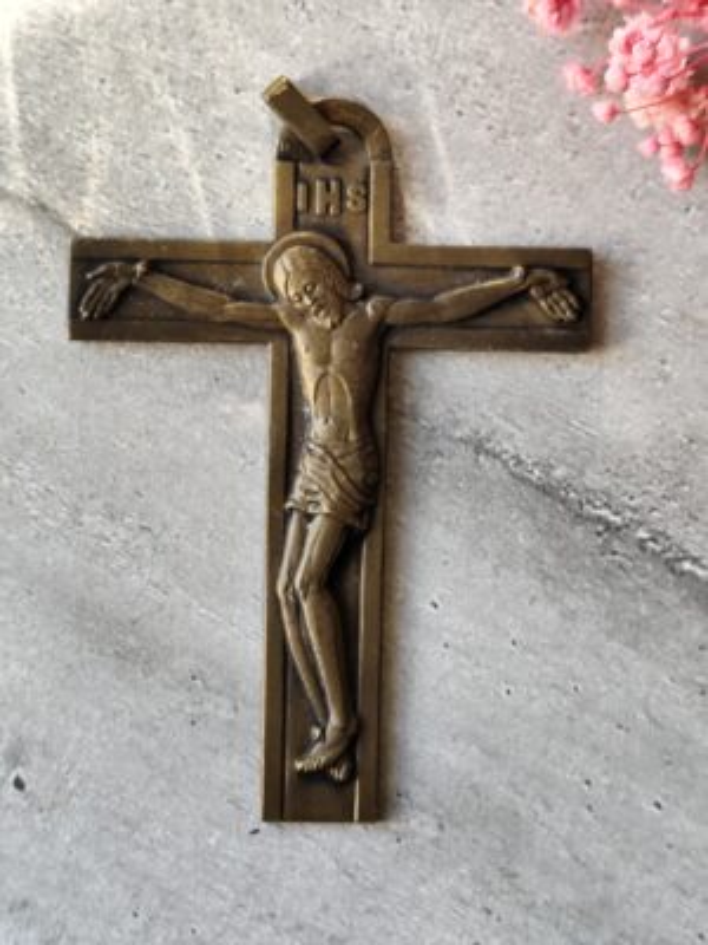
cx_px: 354
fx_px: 2536
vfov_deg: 21.1
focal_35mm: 93
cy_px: 472
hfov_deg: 15.9
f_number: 1.65
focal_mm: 6.19
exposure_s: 1/100
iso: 250
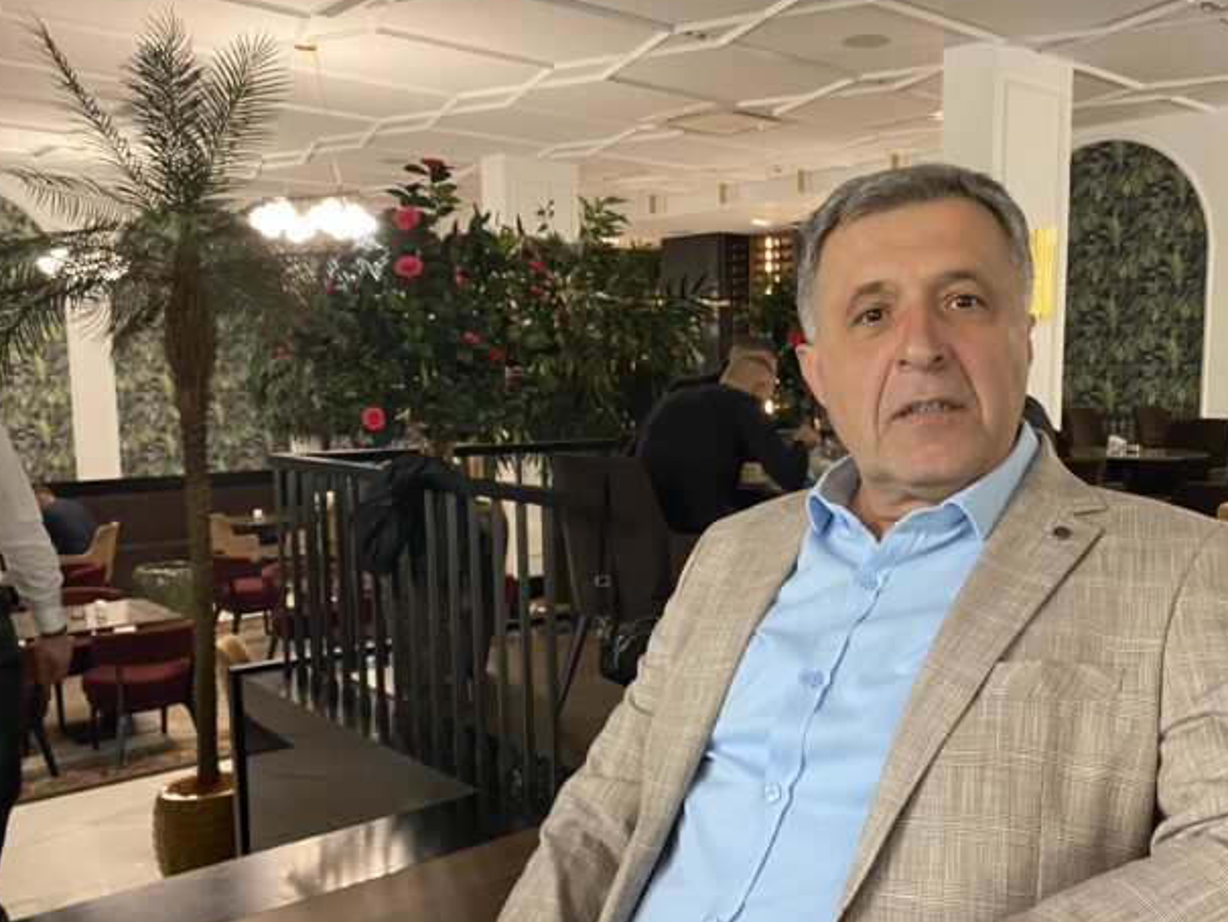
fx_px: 1171
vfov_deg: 42.9
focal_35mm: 33
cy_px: 522
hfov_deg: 54.9
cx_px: 749
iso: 400
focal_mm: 4.25
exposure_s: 1/33
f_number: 1.8
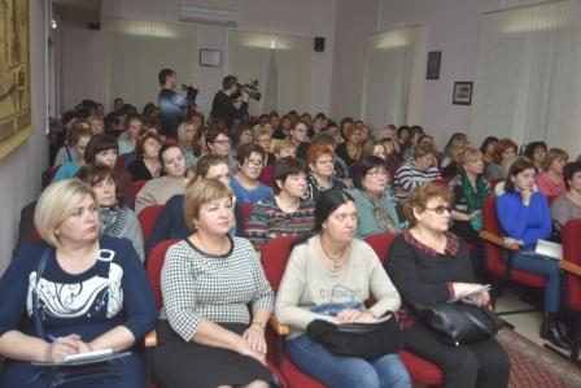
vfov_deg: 40.0
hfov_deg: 57.2
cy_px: 194
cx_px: 290
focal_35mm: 33
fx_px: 533
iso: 500
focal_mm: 22
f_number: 4
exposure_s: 1/200
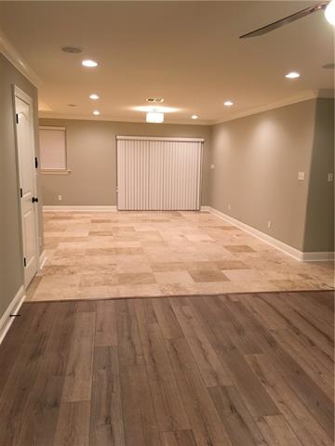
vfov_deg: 61.7
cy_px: 223
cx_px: 168
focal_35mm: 29
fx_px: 374
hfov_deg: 48.2
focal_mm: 4.15
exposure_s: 1/30
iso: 100
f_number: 2.2
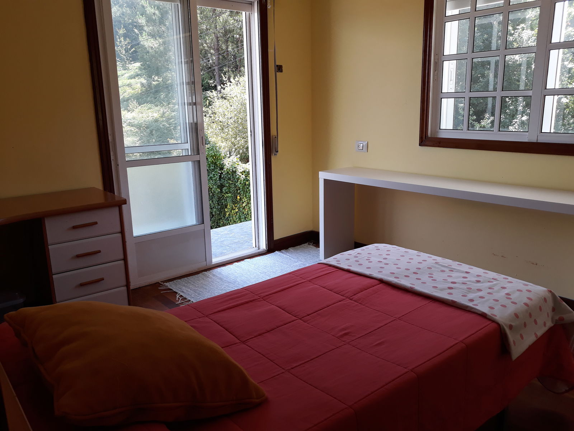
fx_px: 448
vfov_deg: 51.4
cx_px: 287
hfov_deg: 65.3
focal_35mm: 27
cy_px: 216
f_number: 1.7
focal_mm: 3.71
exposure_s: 1/133
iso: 40
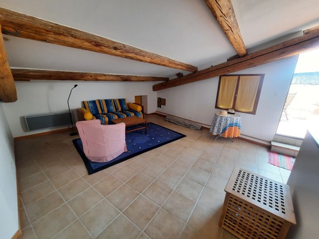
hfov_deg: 106.2
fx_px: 120
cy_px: 120
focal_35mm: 13
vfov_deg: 89.9
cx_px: 160
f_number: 2.2
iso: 50
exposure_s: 1/50
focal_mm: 1.74
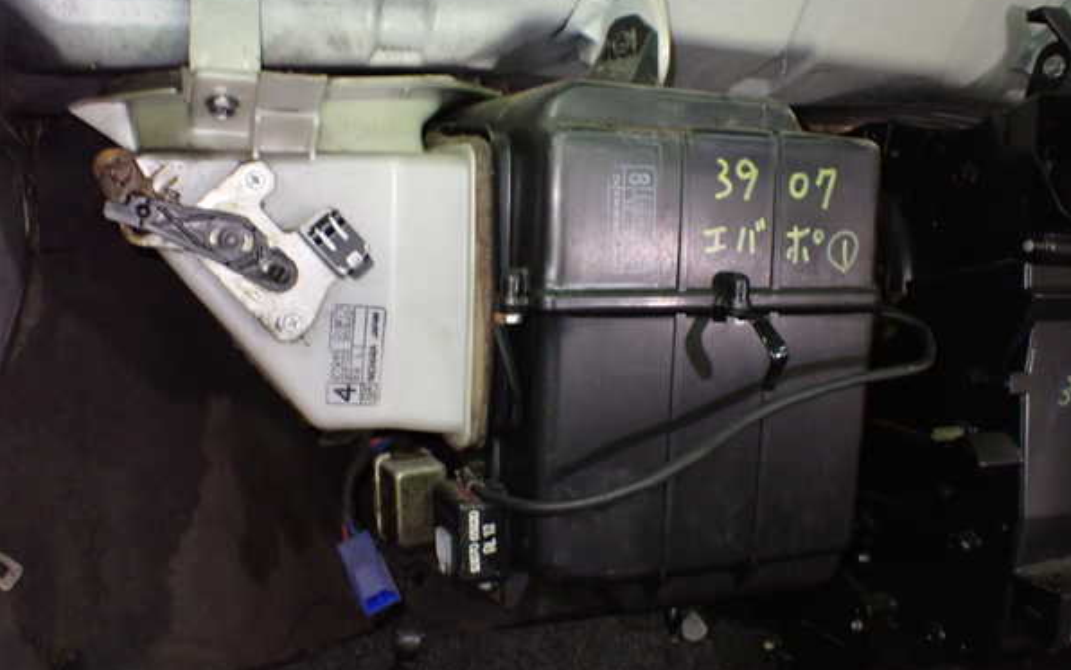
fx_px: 934
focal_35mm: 32
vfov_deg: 39.5
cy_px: 334
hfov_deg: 59.6
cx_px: 536
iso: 800
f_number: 2.3
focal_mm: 5.4
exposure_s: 1/30
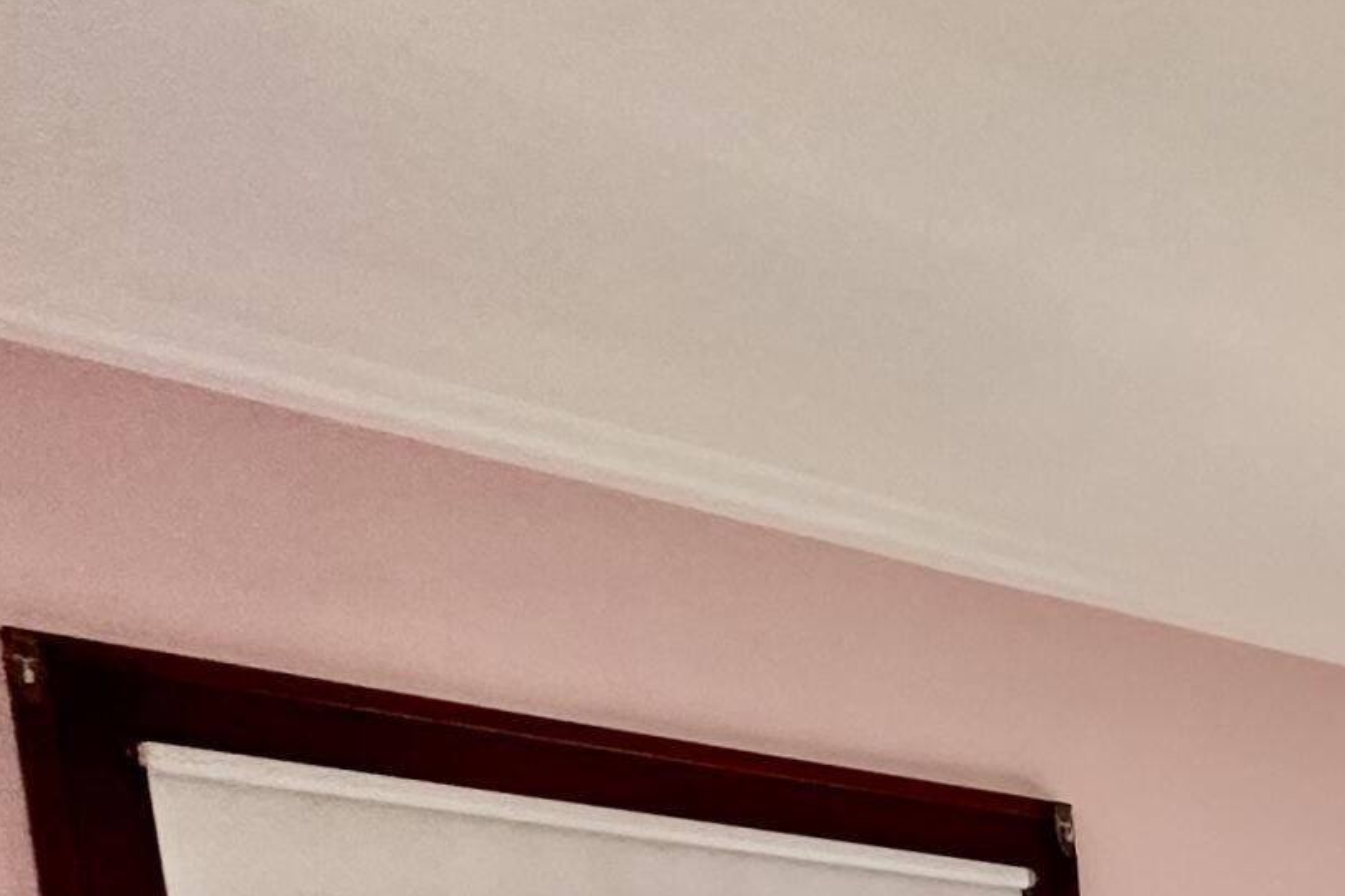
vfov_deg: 19.9
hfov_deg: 22.0
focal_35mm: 54
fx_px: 2017
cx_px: 2434
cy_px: 1504
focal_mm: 2.22
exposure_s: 1/99
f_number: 2.2
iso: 160
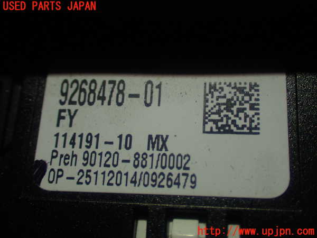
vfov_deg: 30.9
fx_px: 430
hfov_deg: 40.4
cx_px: 158
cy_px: 119
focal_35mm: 47
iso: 250
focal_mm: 8.4
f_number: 3.1
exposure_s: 1/50
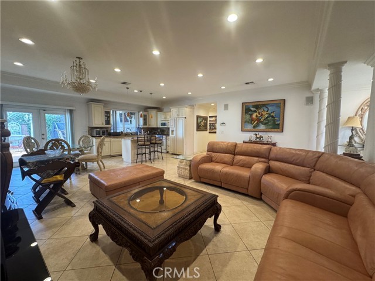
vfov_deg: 85.7
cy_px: 140
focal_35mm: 14
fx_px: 152
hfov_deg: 102.1
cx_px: 188
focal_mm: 2.22
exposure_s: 1/120
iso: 250
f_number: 2.2
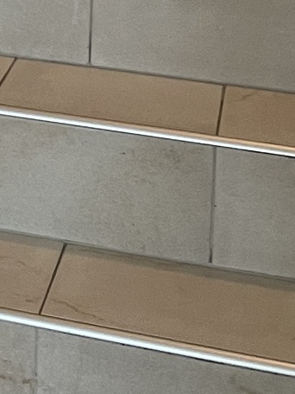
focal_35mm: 146
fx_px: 1659
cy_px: -273
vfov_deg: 12.5
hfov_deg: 8.9
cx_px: -468
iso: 100
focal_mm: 4.2
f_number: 1.6
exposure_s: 1/50
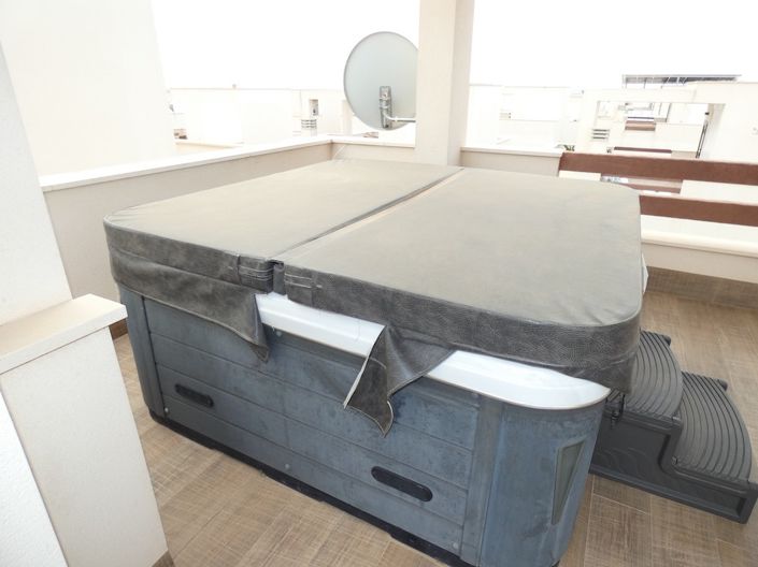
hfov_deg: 81.8
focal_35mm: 20
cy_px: 284
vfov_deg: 65.9
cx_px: 379
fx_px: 438
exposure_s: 1/250
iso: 80
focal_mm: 3.6
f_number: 2.8
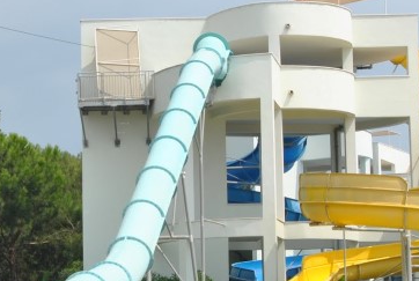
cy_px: 198
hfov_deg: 17.9
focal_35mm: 114
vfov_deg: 12.1
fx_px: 1330
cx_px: 142
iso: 100
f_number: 10
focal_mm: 24
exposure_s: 1/200
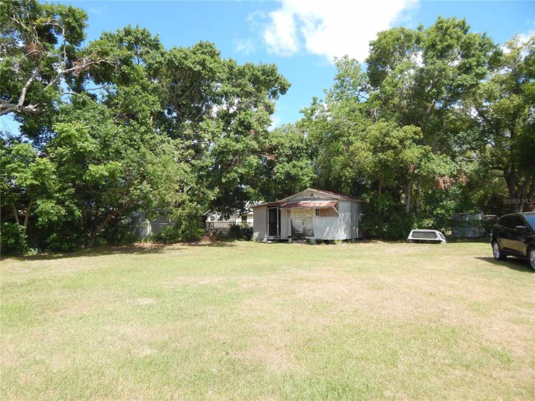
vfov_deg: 58.9
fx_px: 355
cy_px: 200
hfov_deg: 73.9
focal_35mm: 23
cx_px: 268
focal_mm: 4
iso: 125
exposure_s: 1/800
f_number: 3
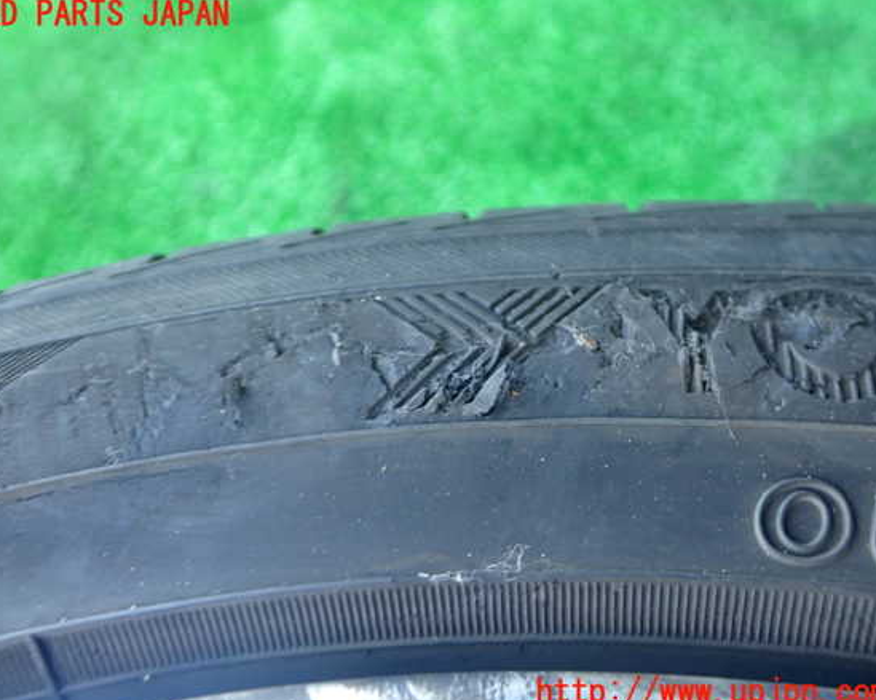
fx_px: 829
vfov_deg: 45.8
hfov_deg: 55.6
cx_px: 418
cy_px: 354
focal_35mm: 32
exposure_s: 1/30
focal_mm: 5.4
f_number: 2.3
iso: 250
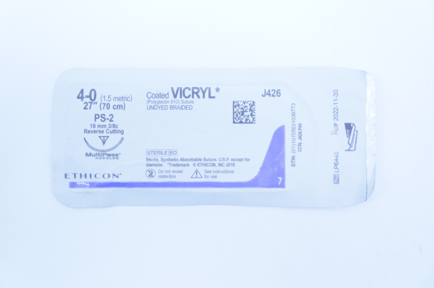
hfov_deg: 43.6
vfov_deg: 29.8
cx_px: 217
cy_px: 144
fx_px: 542
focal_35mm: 45
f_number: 4.5
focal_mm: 30
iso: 800
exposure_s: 1/125
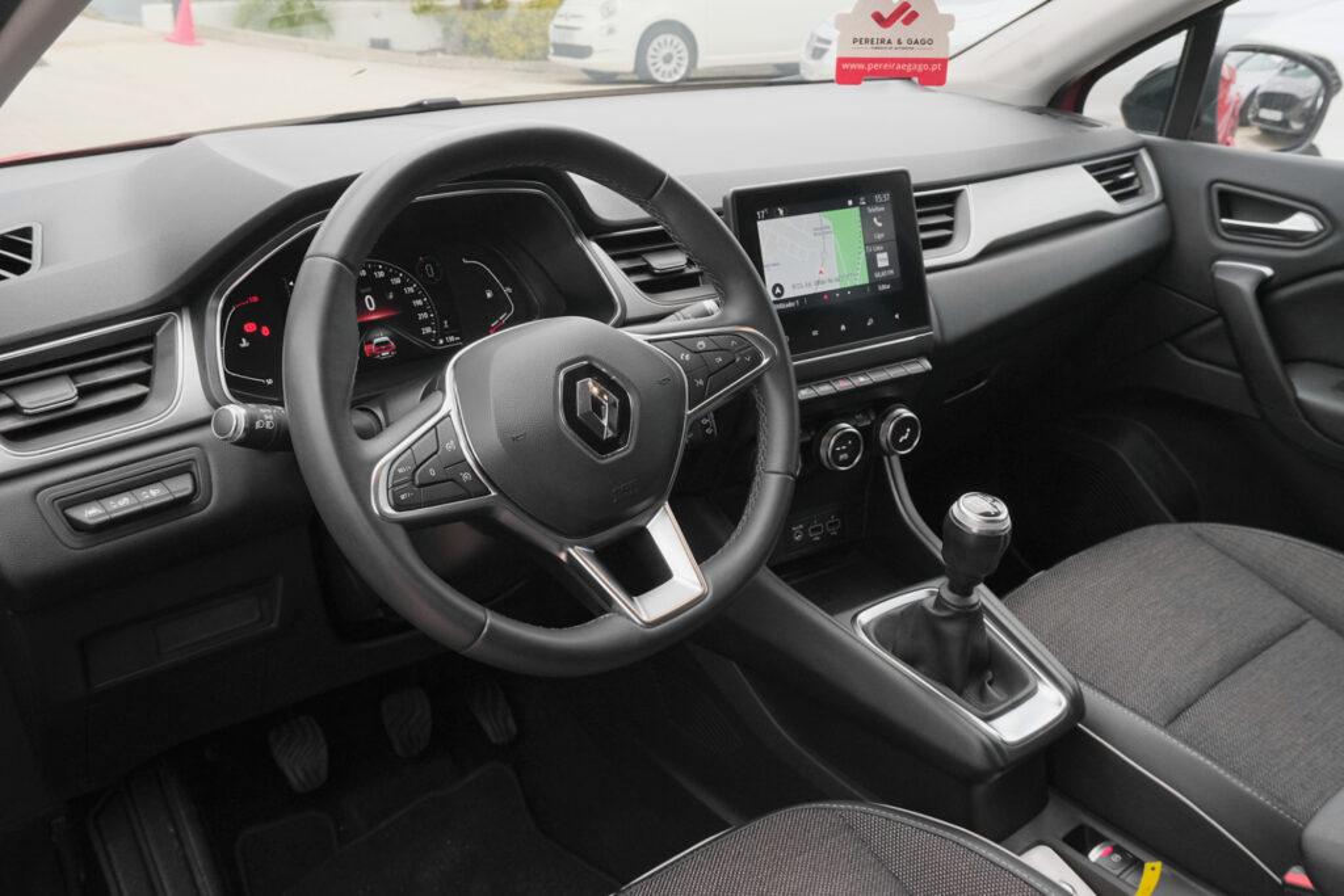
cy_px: 448
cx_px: 672
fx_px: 1157
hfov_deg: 60.3
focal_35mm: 31
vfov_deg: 42.3
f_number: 7.1
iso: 2000
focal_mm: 20.9
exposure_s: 1/80
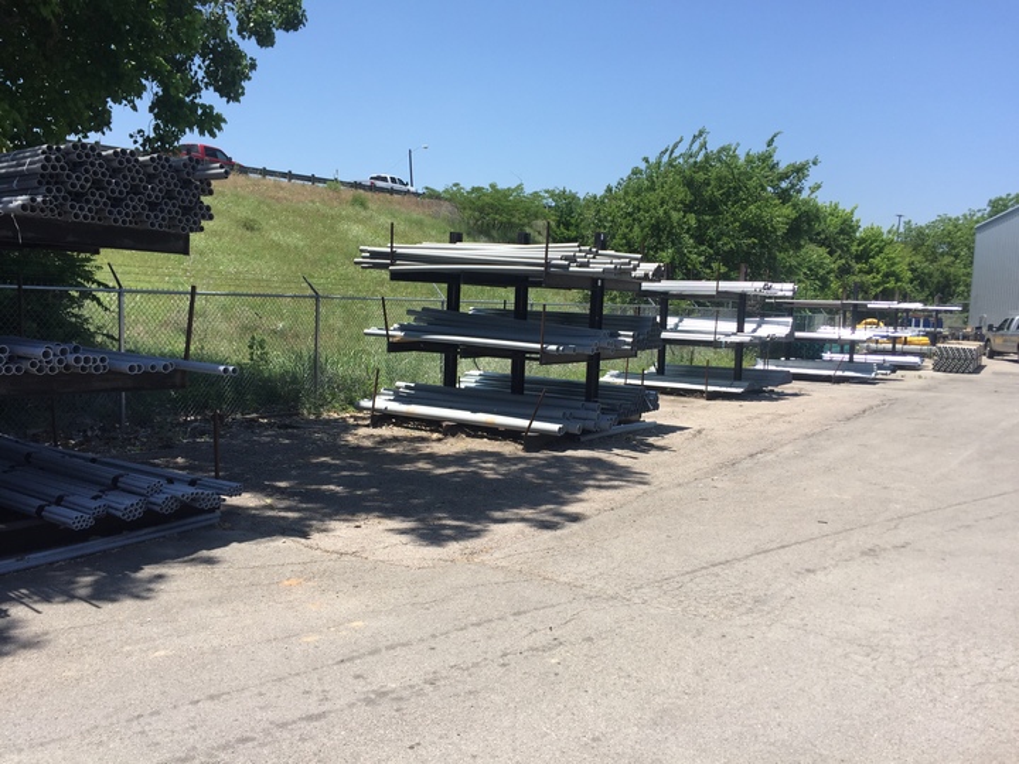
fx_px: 854
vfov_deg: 48.2
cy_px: 382
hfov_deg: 61.7
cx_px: 510
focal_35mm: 29
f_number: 2.2
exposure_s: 1/1582
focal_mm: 4.15
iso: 32
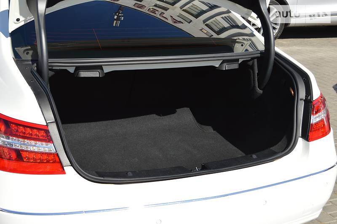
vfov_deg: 25.0
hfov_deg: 36.9
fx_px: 505
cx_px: 168
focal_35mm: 54
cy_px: 112
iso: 100
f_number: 7.1
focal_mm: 36
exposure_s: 1/200
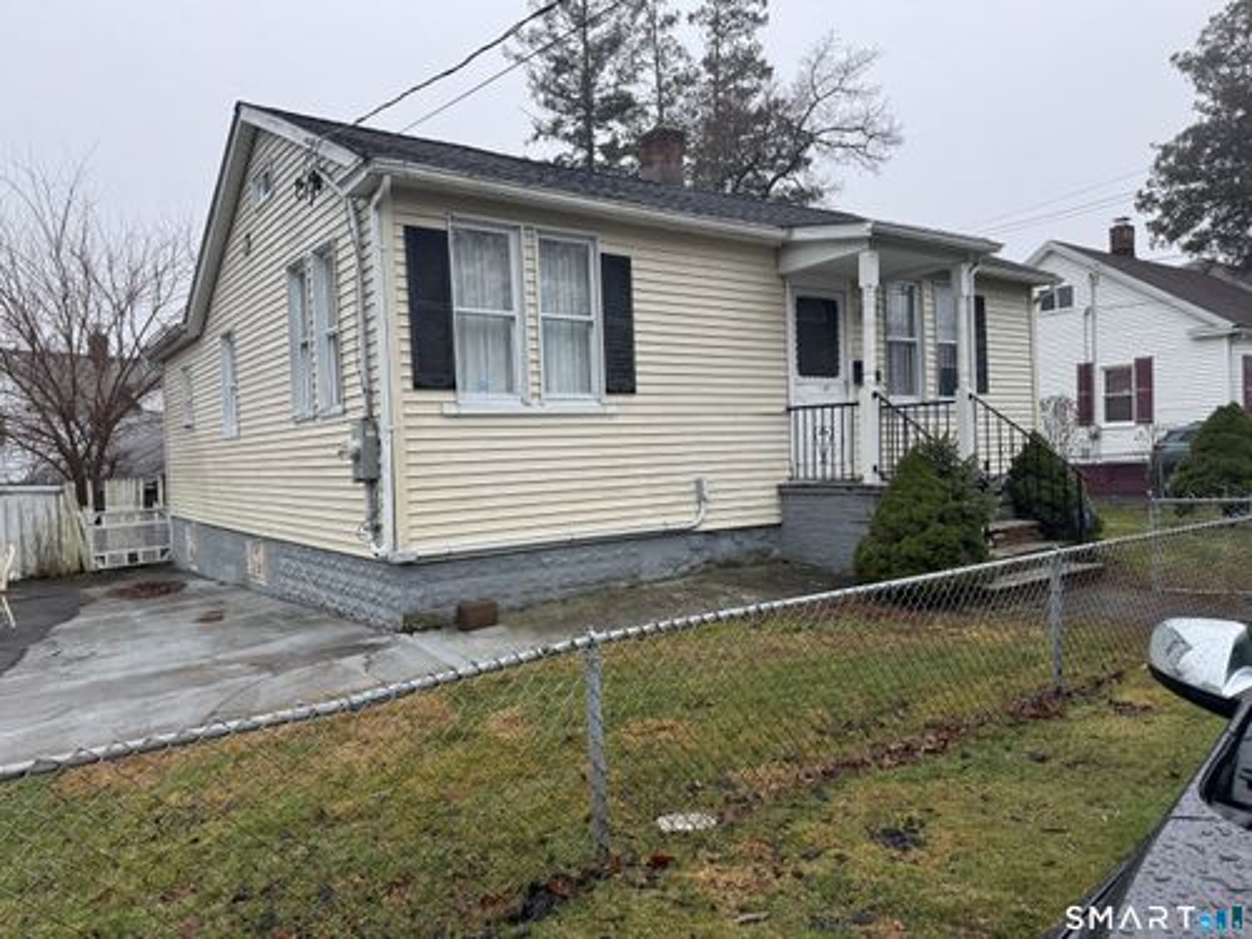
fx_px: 868
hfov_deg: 71.6
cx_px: 626
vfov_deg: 56.8
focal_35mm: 24
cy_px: 470
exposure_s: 1/756
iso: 80
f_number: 1.78
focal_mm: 6.76
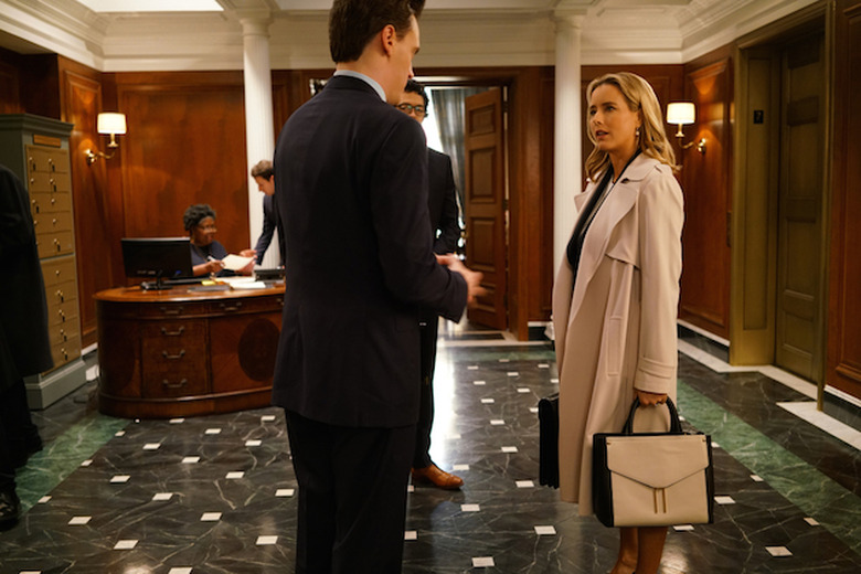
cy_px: 287
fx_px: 837
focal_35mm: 35
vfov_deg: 37.9
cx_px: 430
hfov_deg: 54.4
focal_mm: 35
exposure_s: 1/40
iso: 1600
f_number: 2.8
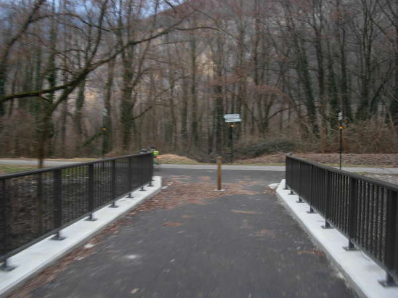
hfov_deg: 49.0
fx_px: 437
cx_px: 199
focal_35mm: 38
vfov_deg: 37.7
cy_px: 149
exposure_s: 1/23.2
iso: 79
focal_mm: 6.3
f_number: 2.9
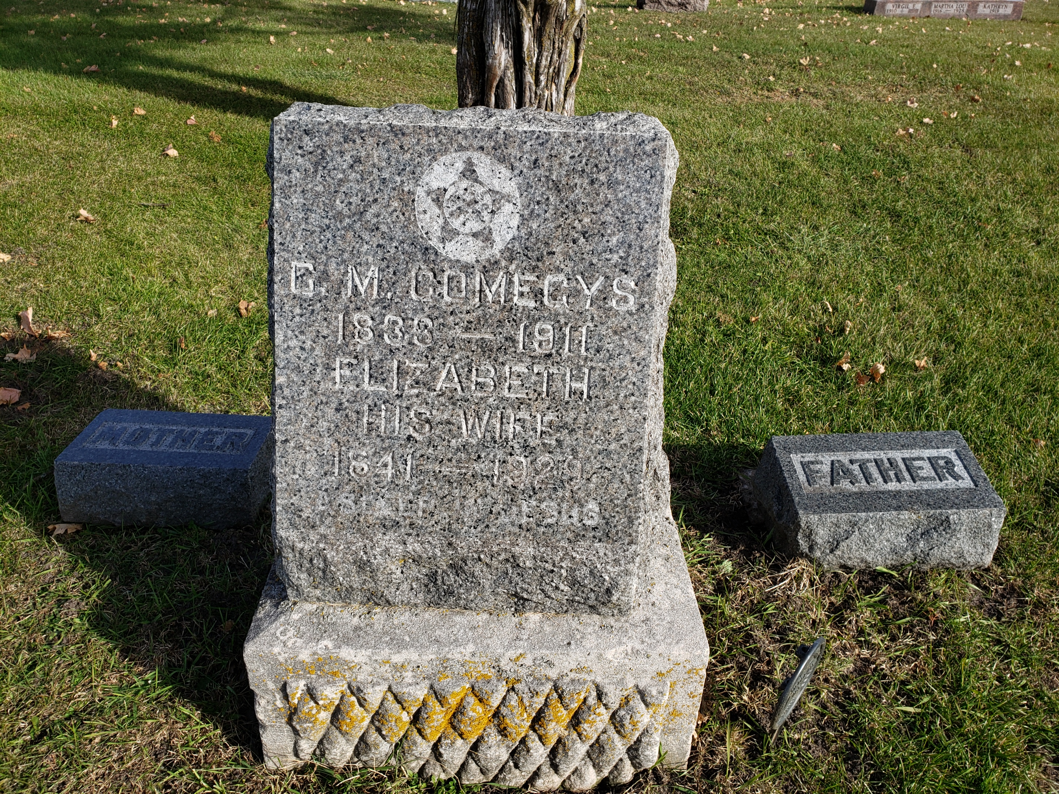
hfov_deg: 67.3
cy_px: 397
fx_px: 795
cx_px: 530
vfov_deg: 53.1
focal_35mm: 26
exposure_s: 1/831
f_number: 2.4
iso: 50
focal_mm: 4.3
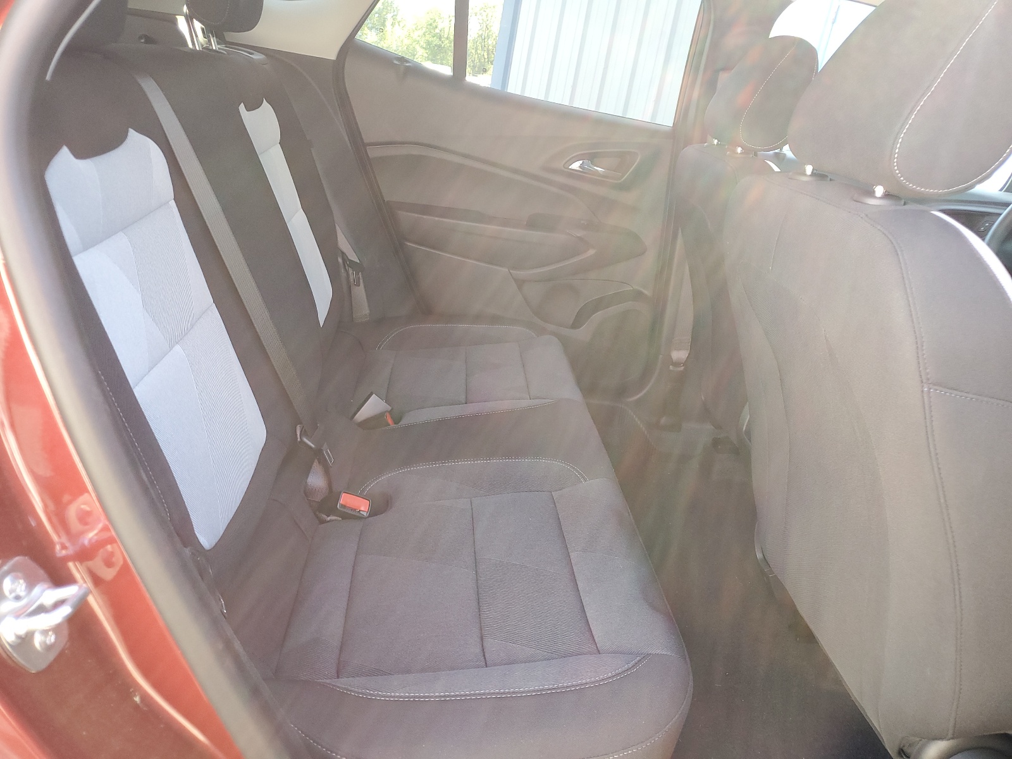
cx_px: 506
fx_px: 760
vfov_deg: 53.1
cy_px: 380
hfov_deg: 67.3
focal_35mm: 26
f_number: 1.5
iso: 85
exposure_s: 1/60.2
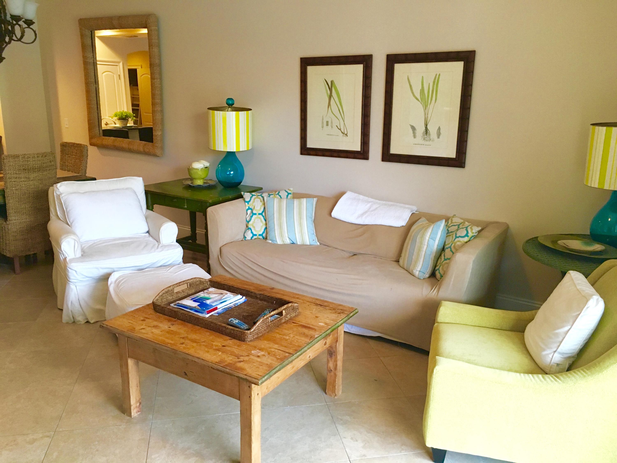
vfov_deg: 48.2
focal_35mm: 29
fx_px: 517
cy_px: 232
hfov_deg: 61.7
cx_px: 308
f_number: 2.2
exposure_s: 1/30
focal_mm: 4.15
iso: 125
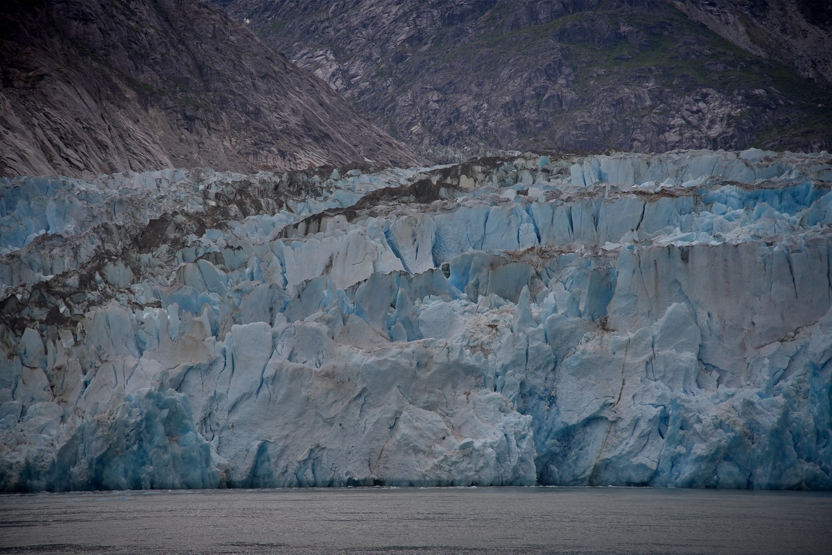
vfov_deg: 11.4
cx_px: 416
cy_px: 278
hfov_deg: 17.1
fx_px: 2774
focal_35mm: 120
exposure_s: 1/250
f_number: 4
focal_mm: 120
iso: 100
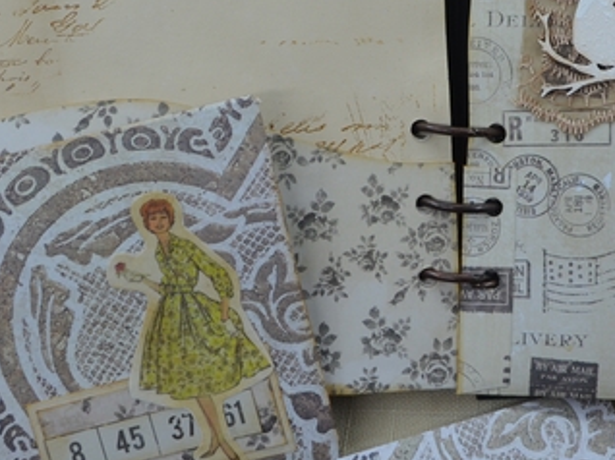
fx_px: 1545
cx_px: 491
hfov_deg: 22.2
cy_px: 213
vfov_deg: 16.9
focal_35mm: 87
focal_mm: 24
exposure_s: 1/60
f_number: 5.6
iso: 360
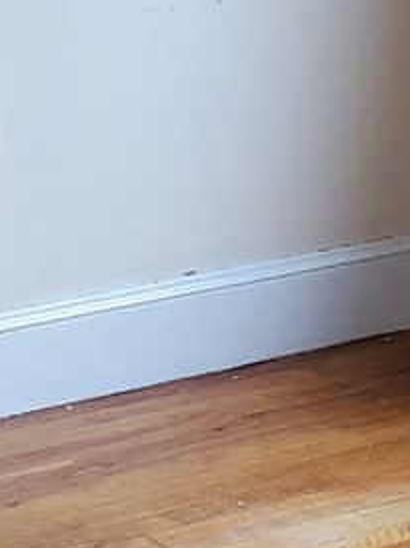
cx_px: -178
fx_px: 2309
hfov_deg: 9.9
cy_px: 124
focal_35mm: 146
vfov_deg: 13.5
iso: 200
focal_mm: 4.3
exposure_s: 1/100
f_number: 2.4
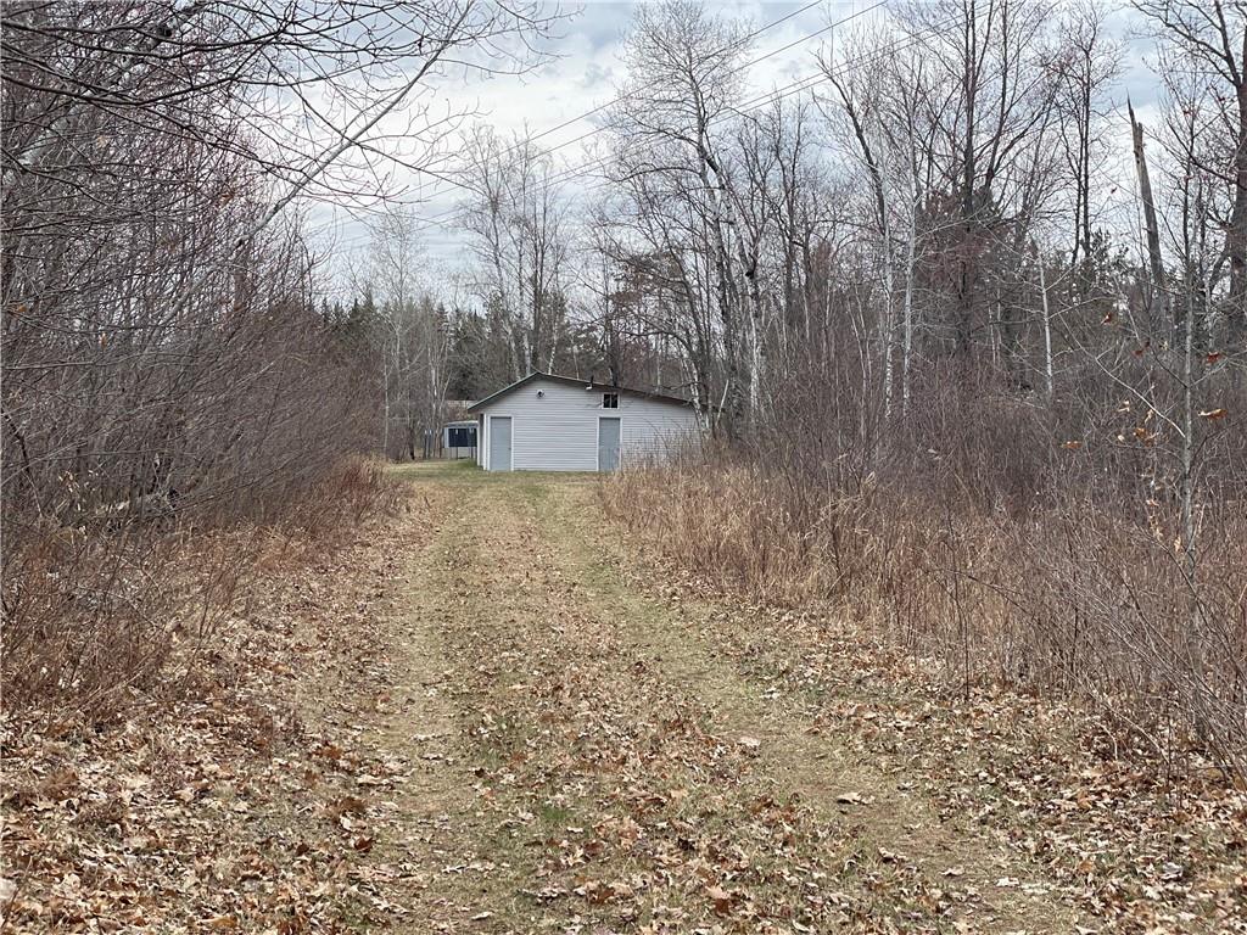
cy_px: 468
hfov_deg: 36.8
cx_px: 624
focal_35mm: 52
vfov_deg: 28.0
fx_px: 1873
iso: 32
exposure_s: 1/639
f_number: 2
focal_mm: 6
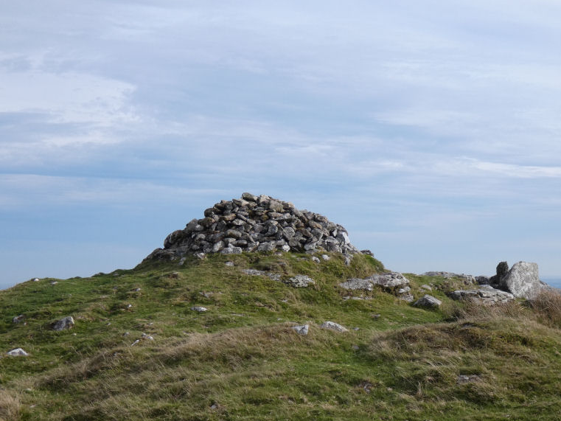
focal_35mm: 59
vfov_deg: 24.8
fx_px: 956
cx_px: 319
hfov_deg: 32.6
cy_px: 236
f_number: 3.9
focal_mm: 9
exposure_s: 1/640
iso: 80
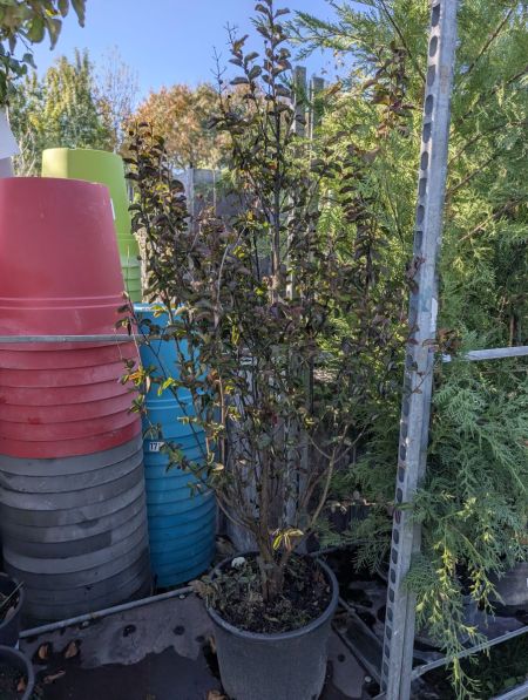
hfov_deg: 57.0
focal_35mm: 24
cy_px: 350
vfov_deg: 71.5
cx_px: 264
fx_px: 487
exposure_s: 1/425
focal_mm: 6.9
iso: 21
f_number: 1.68
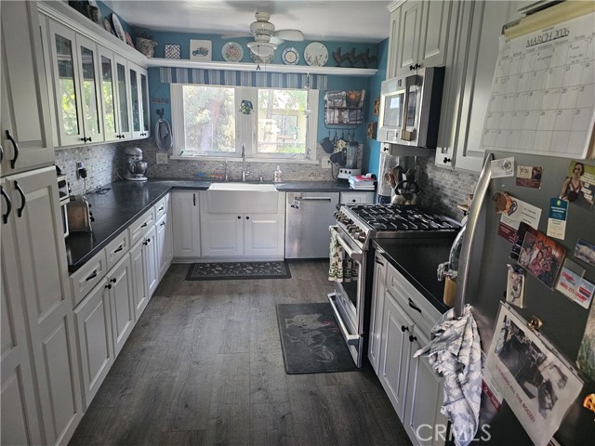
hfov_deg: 73.9
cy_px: 223
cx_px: 298
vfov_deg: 58.9
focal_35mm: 23
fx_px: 395
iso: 640
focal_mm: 6.3
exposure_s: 1/60
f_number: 1.7
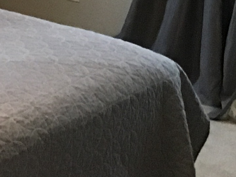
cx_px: -179
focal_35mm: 141
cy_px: -117
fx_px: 962
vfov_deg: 10.1
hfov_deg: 12.8
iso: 250
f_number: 2.4
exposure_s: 1/24
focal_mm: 3.3
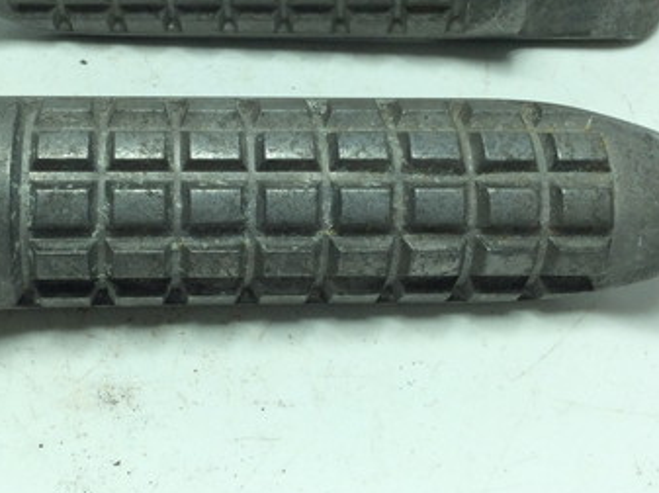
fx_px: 1084
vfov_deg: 25.2
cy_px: 94
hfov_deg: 33.6
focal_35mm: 57
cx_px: 233
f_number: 2.4
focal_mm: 3.3
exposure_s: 1/381
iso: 32
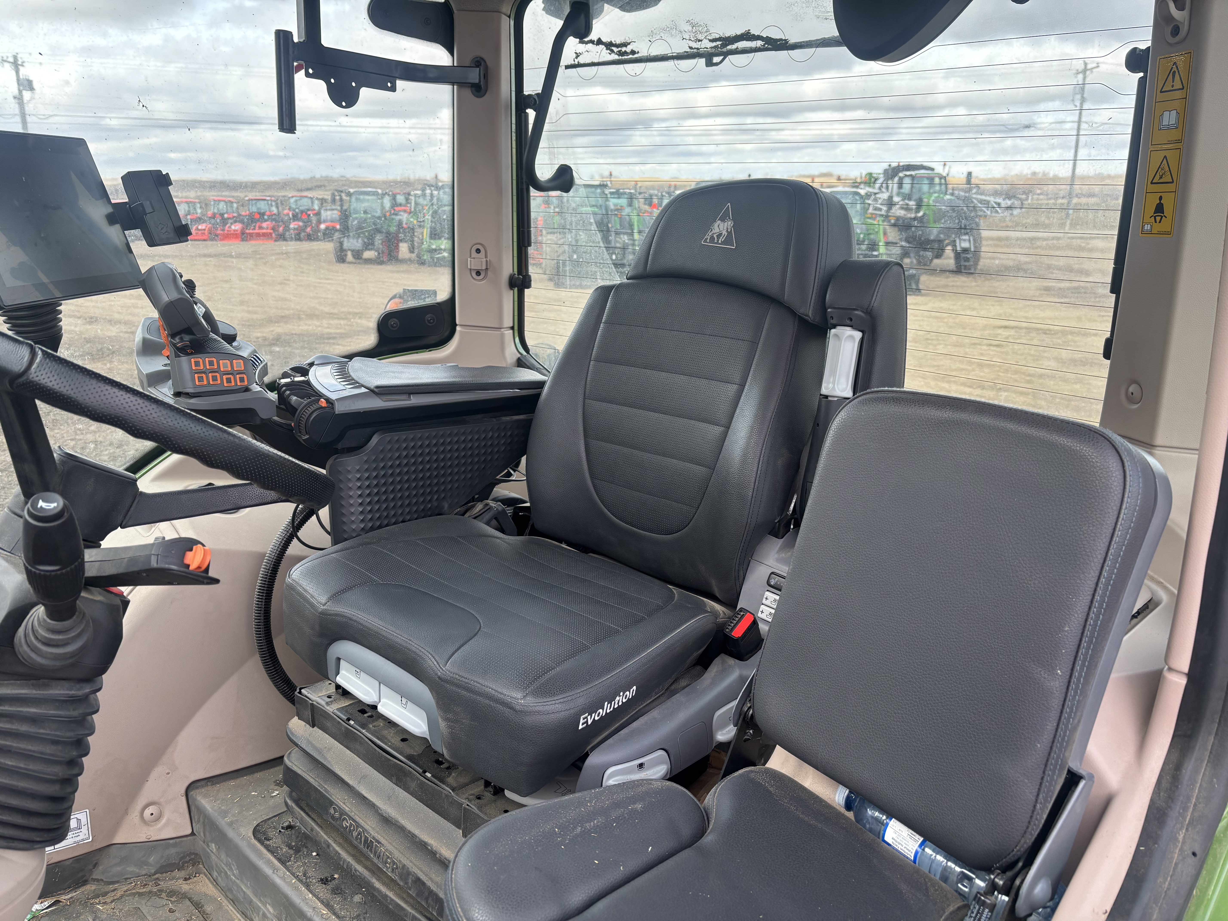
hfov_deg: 67.3
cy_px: 460
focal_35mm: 26
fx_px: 922
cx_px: 614
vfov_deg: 53.1
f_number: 1.6
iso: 50
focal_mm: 5.96
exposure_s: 1/426
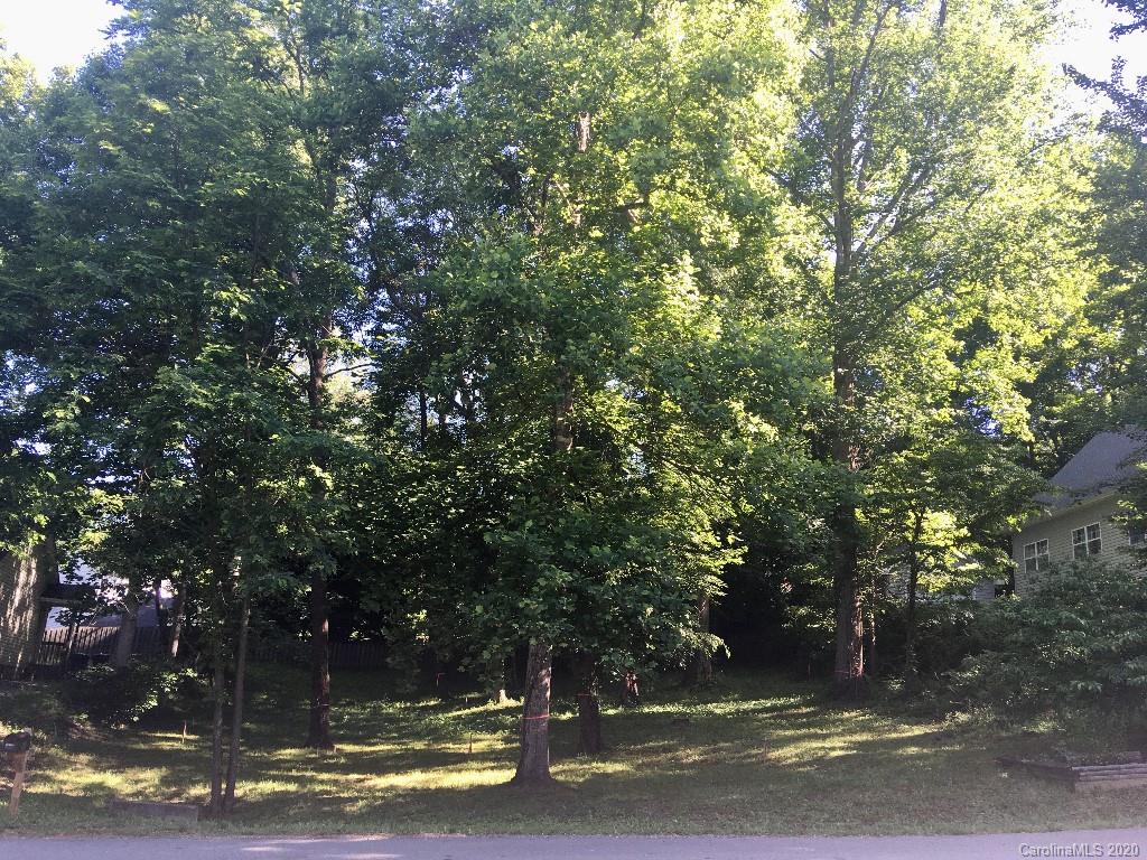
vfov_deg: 48.2
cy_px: 430
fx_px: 961
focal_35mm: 29
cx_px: 574
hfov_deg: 61.7
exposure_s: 1/120
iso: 25
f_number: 2.2
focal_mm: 4.15
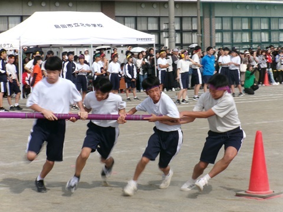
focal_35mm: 115
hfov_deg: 17.1
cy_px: 106
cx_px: 142
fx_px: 940
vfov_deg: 12.9
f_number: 16.5
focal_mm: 20.6
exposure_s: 1/70
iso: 100
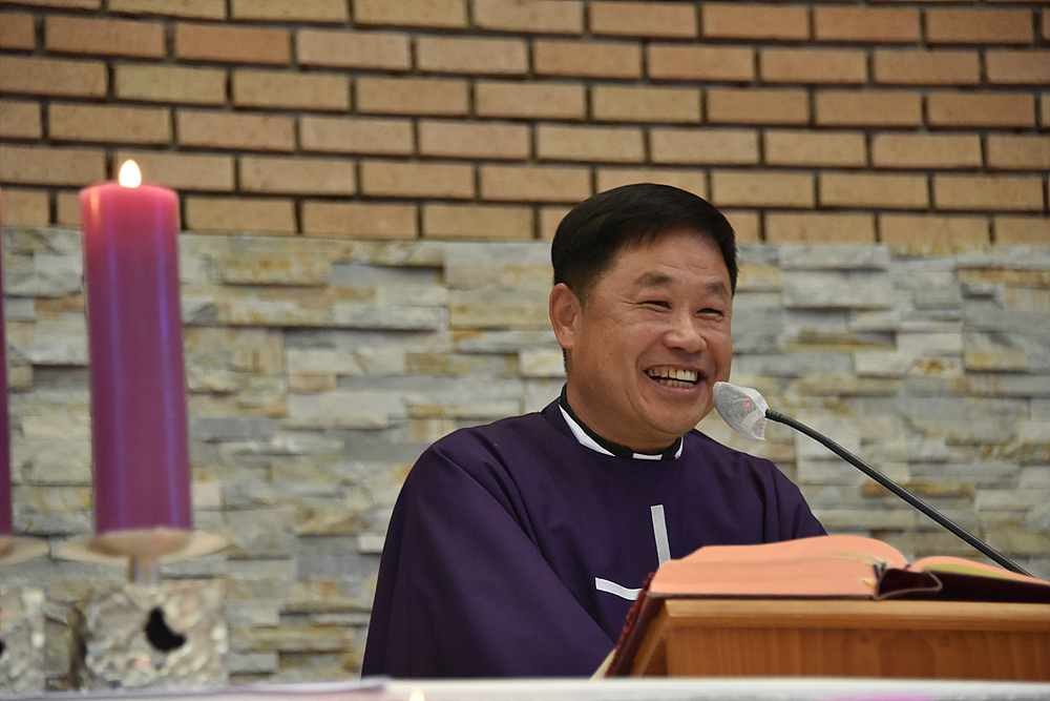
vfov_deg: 8.6
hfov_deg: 12.8
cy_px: 350
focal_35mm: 160
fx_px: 4667
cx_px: 525
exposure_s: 1/125
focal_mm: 160
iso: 4000
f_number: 5.6
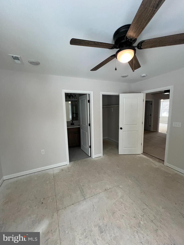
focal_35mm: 13
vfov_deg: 106.2
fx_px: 92
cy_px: 122
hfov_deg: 89.9
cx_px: 92
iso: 160
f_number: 1.8
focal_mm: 1.57
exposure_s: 1/120
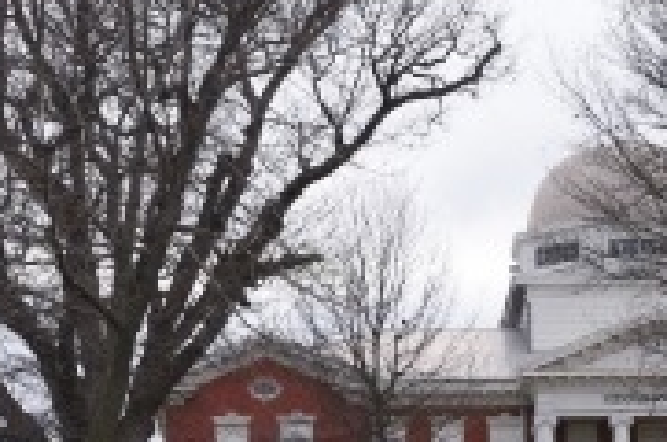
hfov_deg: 11.3
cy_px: 374
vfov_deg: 7.5
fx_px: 3348
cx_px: 630
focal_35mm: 181
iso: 800
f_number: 8
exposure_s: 1/800
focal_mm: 55
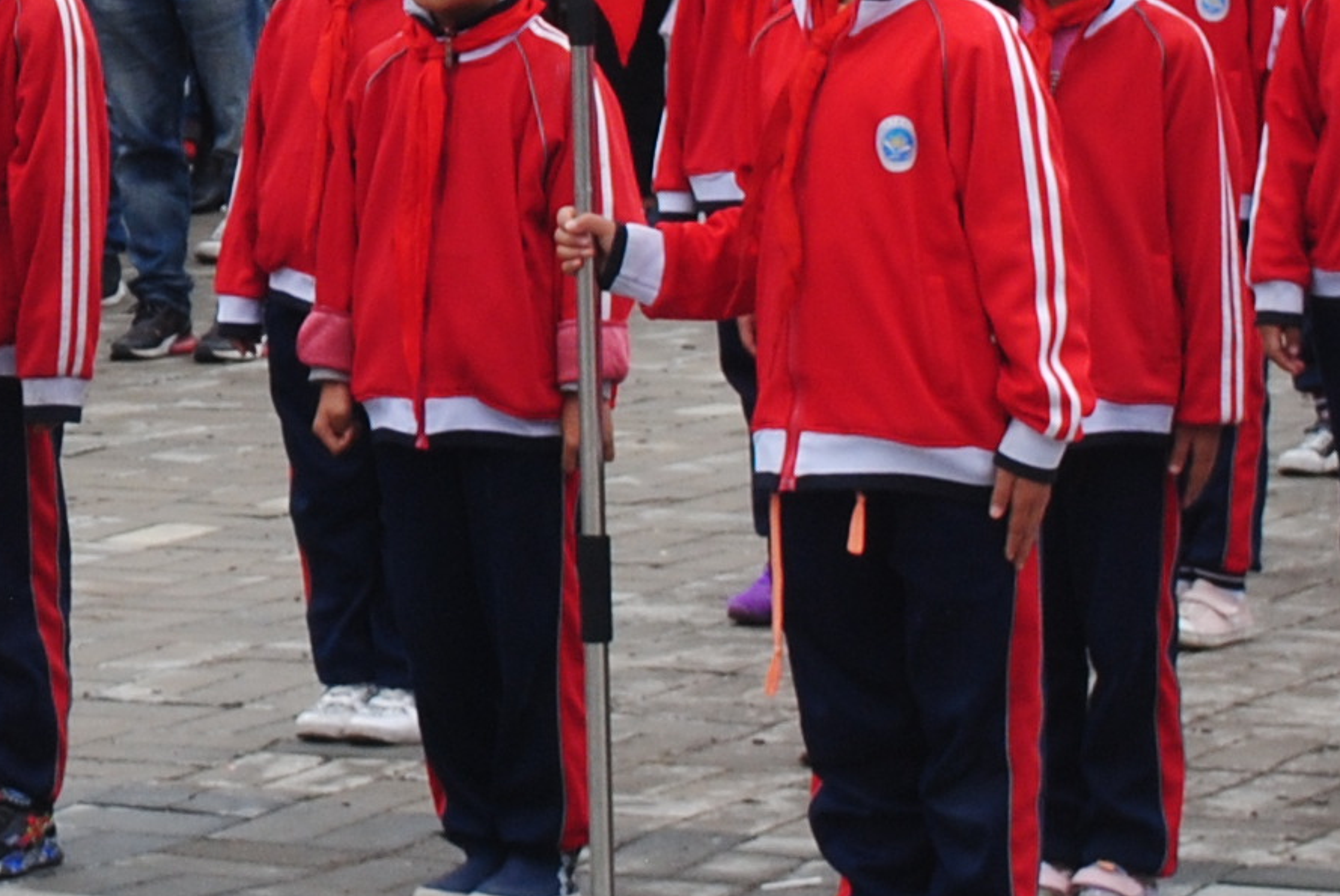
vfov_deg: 6.2
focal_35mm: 222
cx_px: -501
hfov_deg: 9.1
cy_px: -292
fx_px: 8270
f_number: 8
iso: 200
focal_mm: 34
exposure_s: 1/60
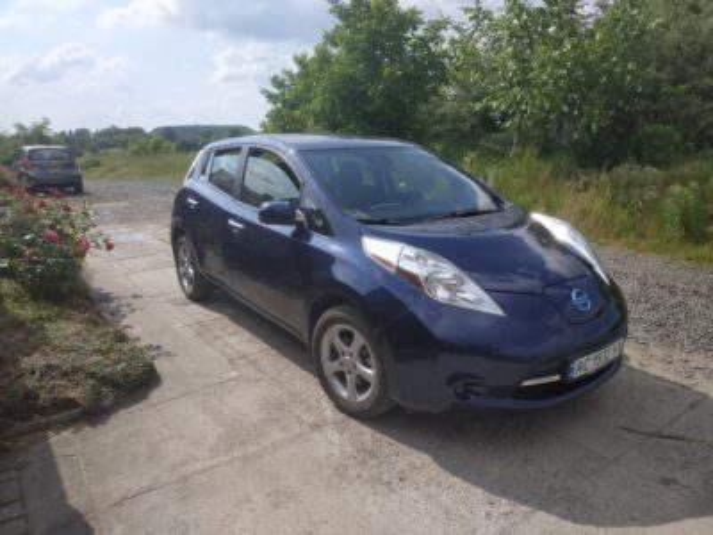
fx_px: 494
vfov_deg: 56.8
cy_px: 268
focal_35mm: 24
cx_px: 356
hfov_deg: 71.6
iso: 200
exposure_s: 1/3779
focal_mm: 3.94
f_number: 1.9
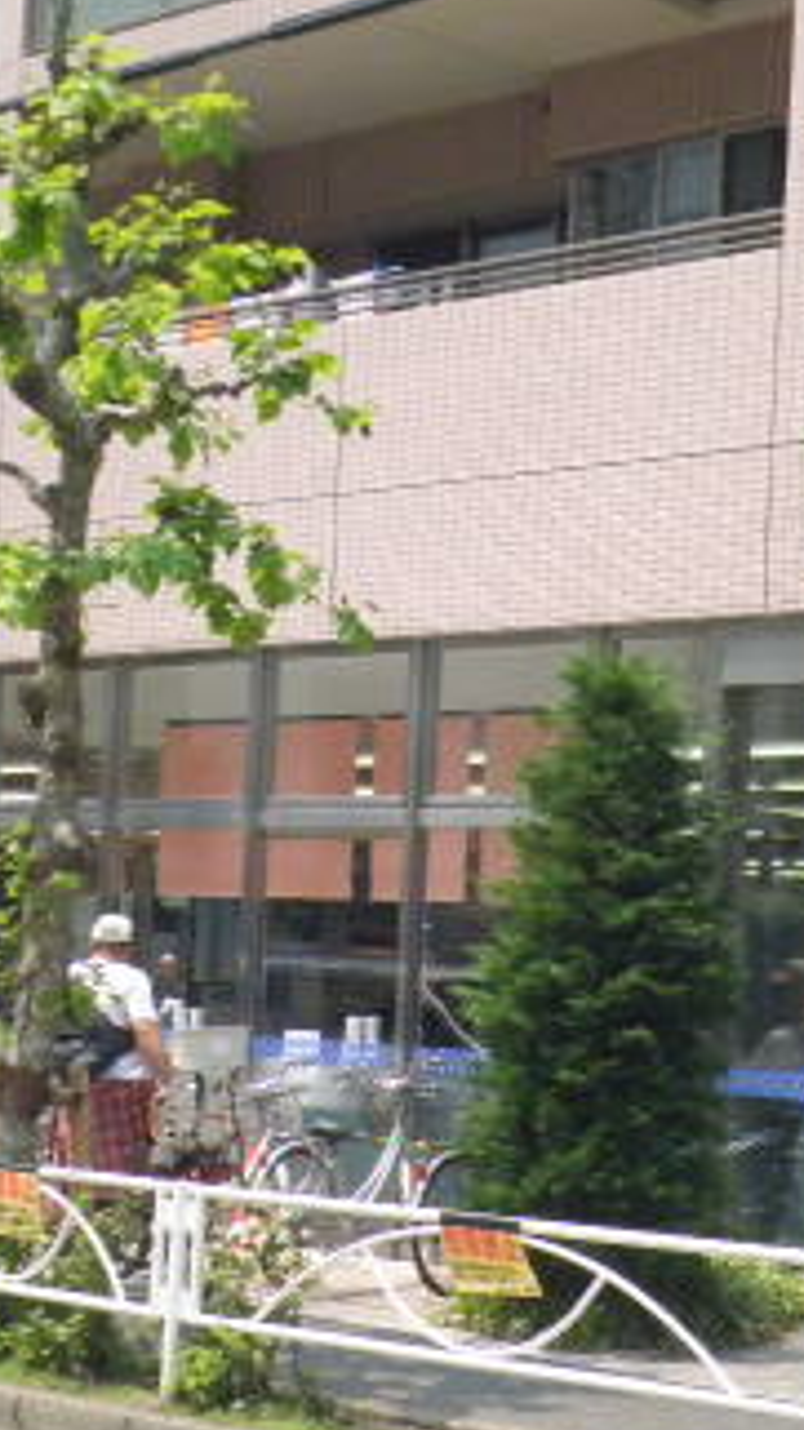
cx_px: 515
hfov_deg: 15.5
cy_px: 640
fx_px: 2958
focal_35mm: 78
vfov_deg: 27.2
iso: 400
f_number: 8.8
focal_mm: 6.4
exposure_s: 1/250
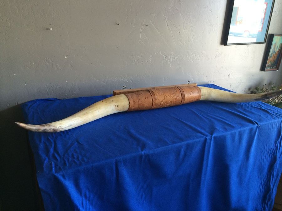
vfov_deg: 46.8
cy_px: 106
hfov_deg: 60.0
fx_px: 244
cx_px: 141
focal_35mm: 30
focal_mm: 4.12
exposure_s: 1/30
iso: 50
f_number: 2.2
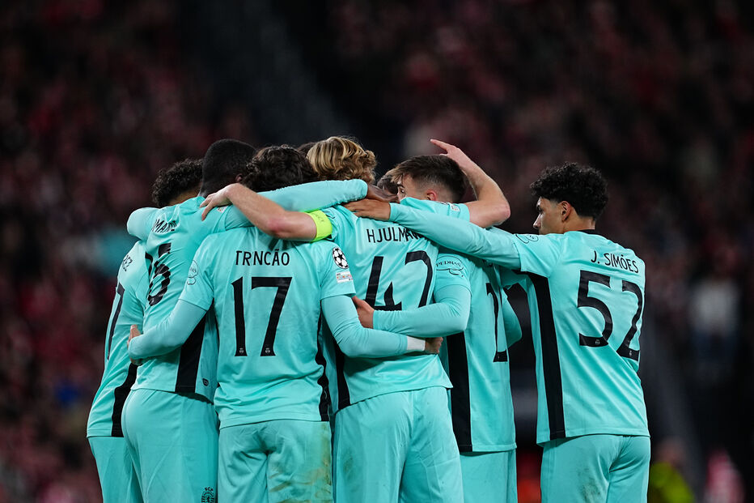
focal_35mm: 600
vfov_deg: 2.3
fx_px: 12564
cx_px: 377
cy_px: 252
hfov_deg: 3.4
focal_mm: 400
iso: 1600
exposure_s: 1/1600
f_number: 2.8
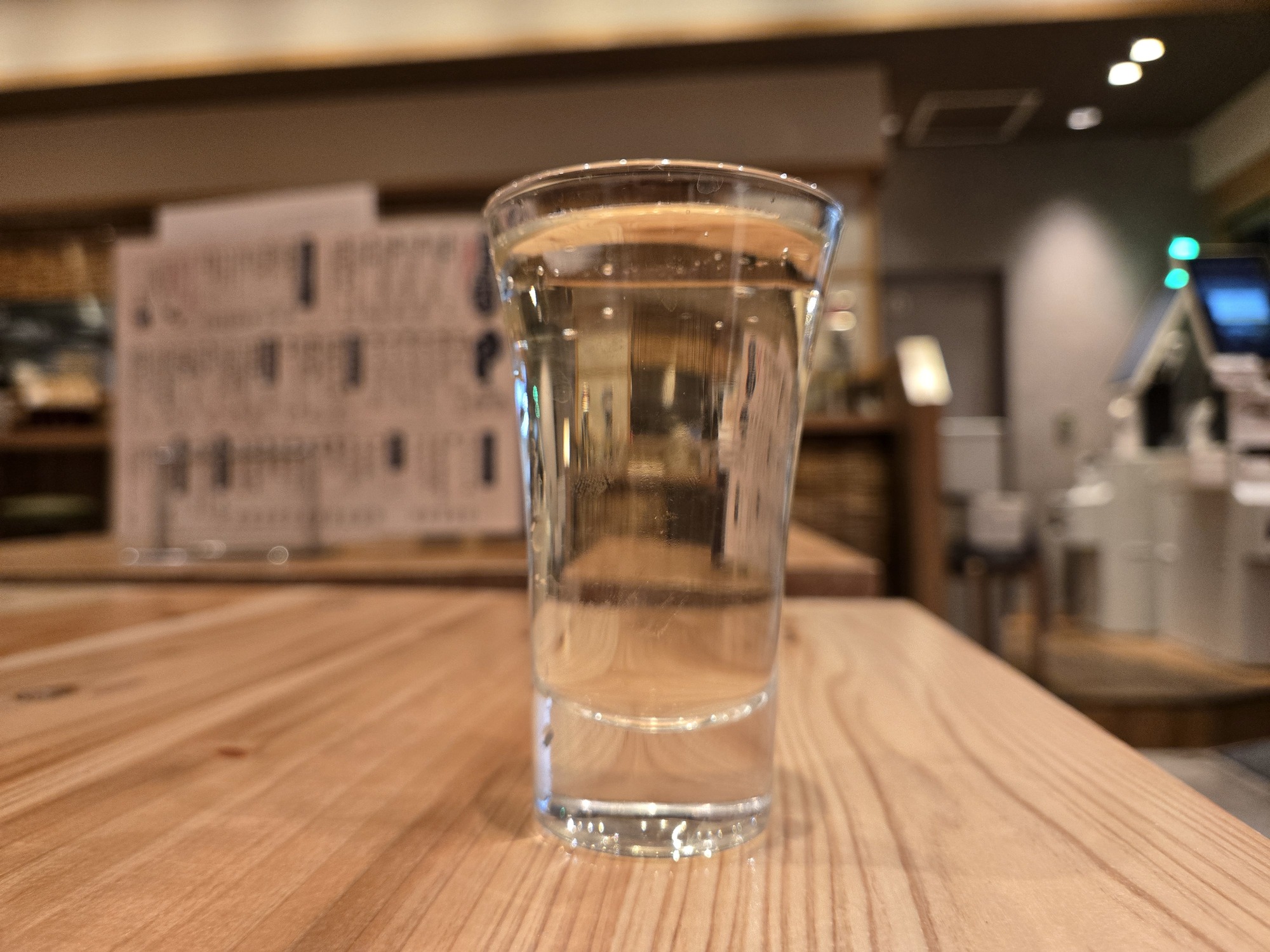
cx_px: 635
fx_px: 844
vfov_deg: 58.9
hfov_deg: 73.9
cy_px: 476
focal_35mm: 23
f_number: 1.8
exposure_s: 1/100
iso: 320
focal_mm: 5.4
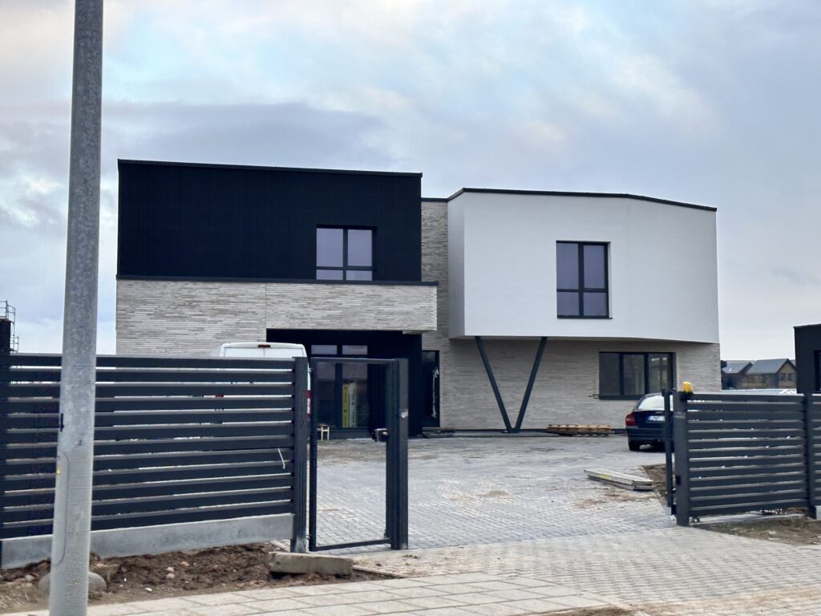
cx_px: 410
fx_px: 1138
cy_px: 308
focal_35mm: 48
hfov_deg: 39.7
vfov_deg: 30.3
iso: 50
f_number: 1.78
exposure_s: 1/248
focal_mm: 6.86
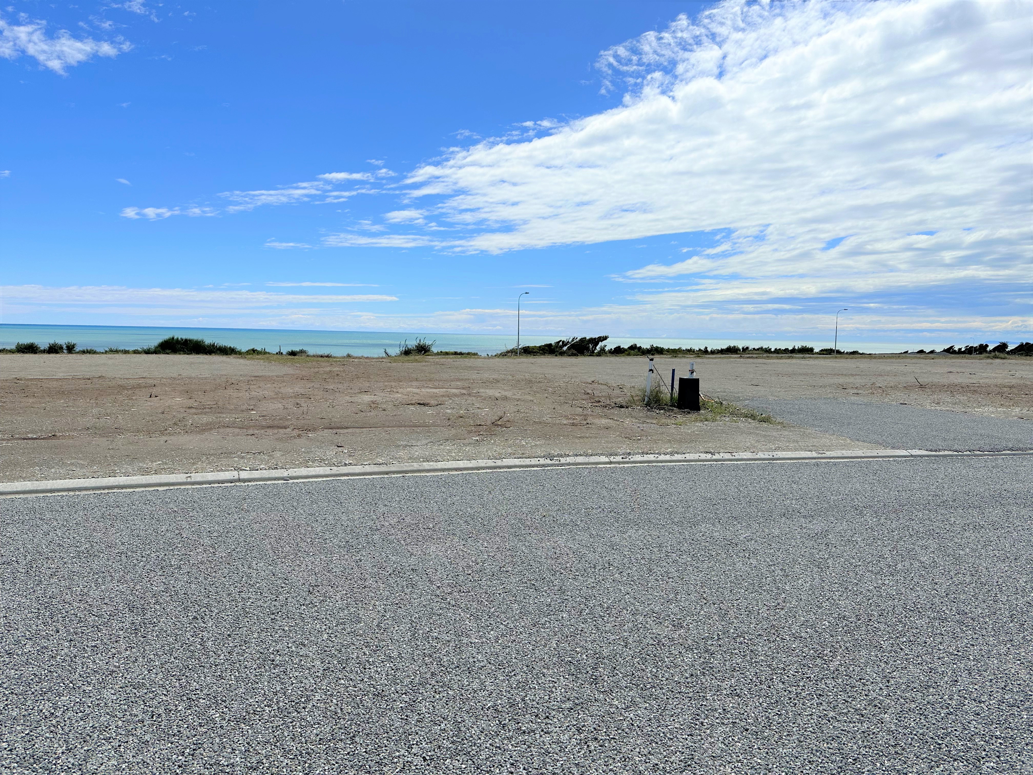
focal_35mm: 24
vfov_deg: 56.8
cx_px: 516
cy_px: 388
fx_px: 716
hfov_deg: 71.6
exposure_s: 1/13699
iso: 80
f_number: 1.78
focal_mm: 6.86
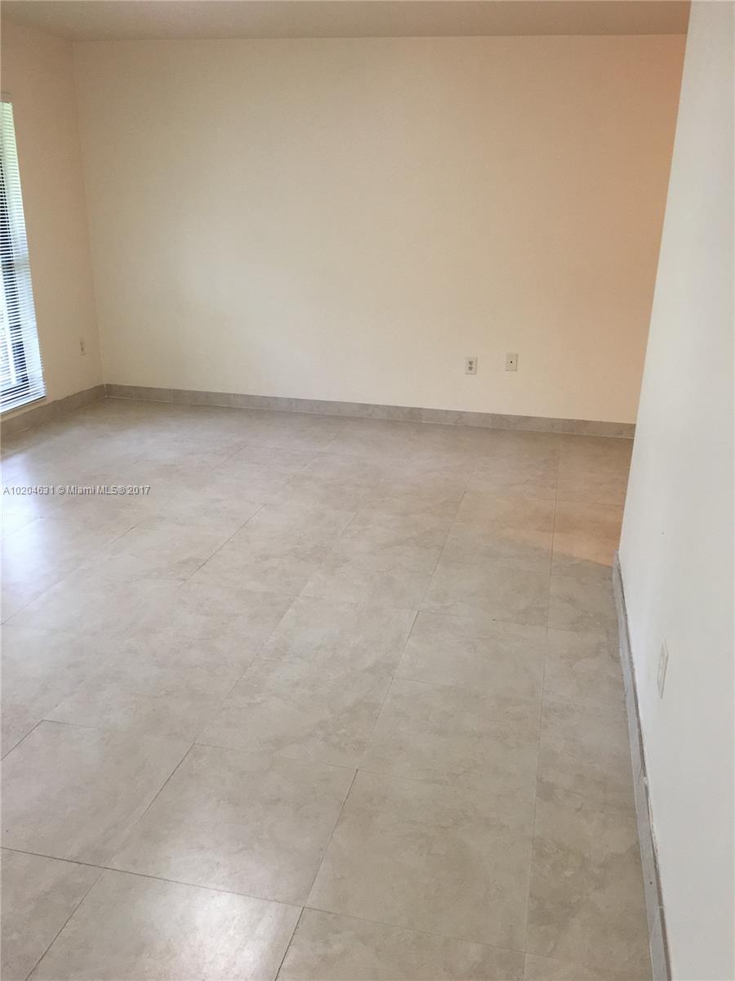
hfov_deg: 48.2
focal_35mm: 29
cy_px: 490
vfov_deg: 61.7
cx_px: 368
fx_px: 821
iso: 80
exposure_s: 1/30
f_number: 2.2
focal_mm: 4.15
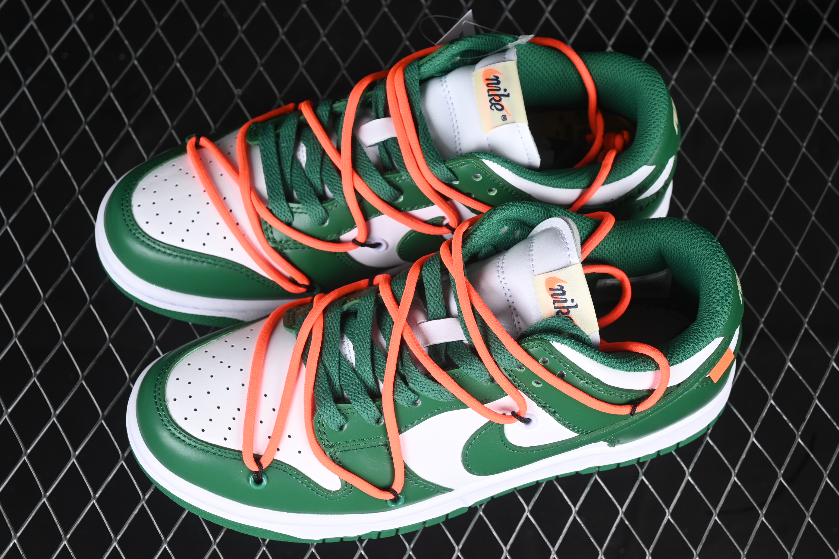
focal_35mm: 75
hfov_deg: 27.0
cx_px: 420
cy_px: 280
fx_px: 1748
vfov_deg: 18.2
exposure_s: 1/80
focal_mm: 50
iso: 160
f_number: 7.1
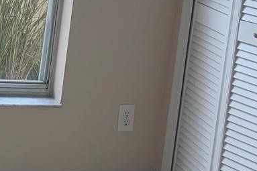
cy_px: -30
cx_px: -27
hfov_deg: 15.8
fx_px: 899
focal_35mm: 126
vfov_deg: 10.7
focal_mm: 3
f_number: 1.8
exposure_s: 1/120
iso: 25
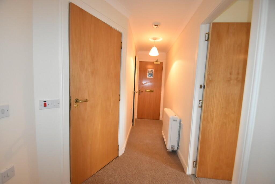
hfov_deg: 100.4
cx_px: 138
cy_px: 92
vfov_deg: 77.3
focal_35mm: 15
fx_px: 115
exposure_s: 1/60
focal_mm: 10
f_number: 5
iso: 2200
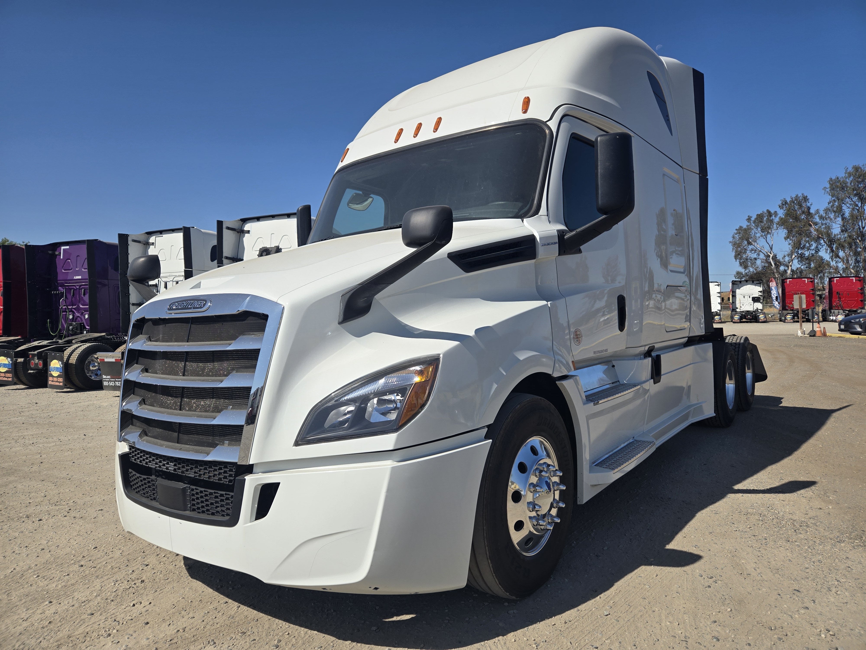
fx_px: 575
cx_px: 433
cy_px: 325
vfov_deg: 58.9
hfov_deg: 73.9
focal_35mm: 23
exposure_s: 1/2760
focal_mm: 5.4
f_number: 1.8
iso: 25
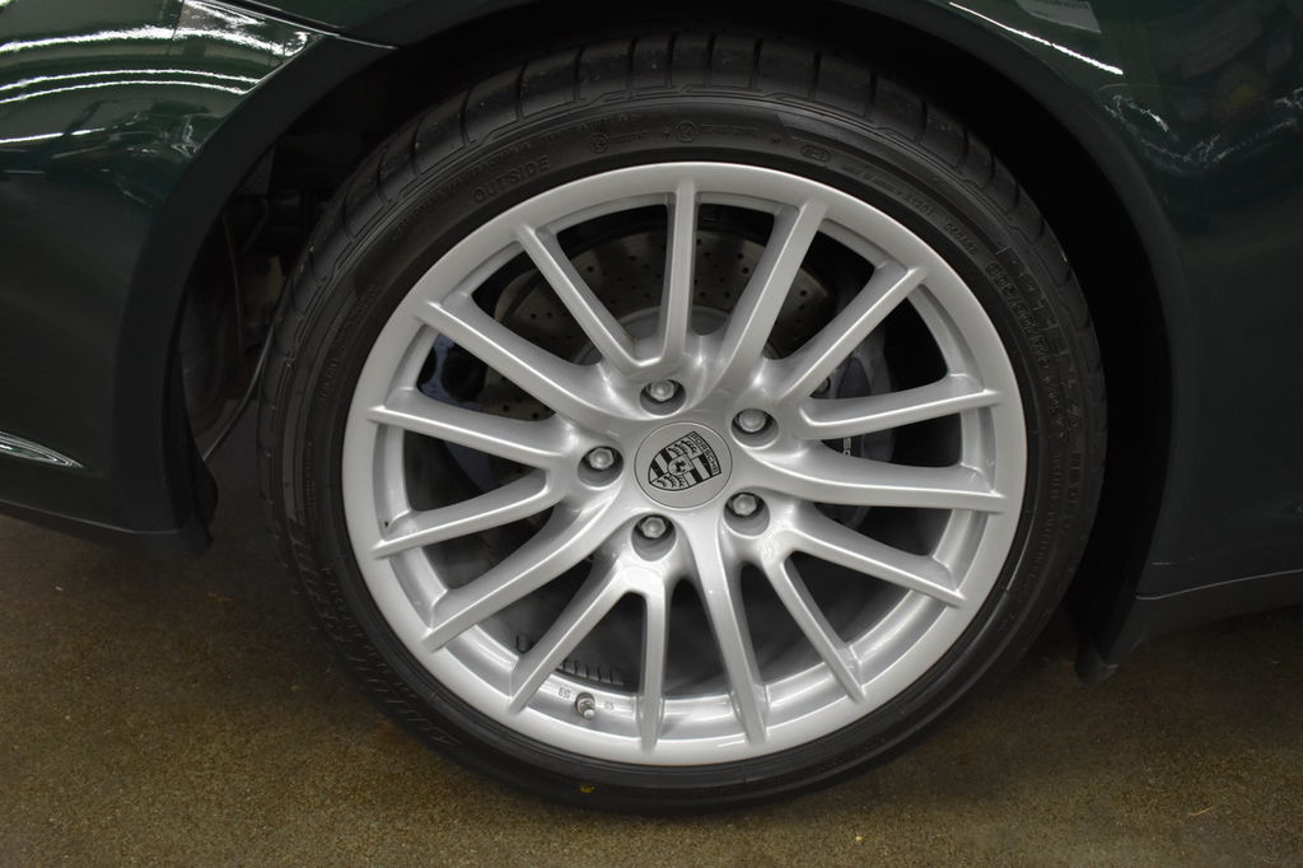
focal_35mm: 39
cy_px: 434
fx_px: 1411
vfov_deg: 34.2
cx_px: 652
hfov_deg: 49.6
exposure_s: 1/125
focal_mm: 26
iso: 1600
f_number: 4
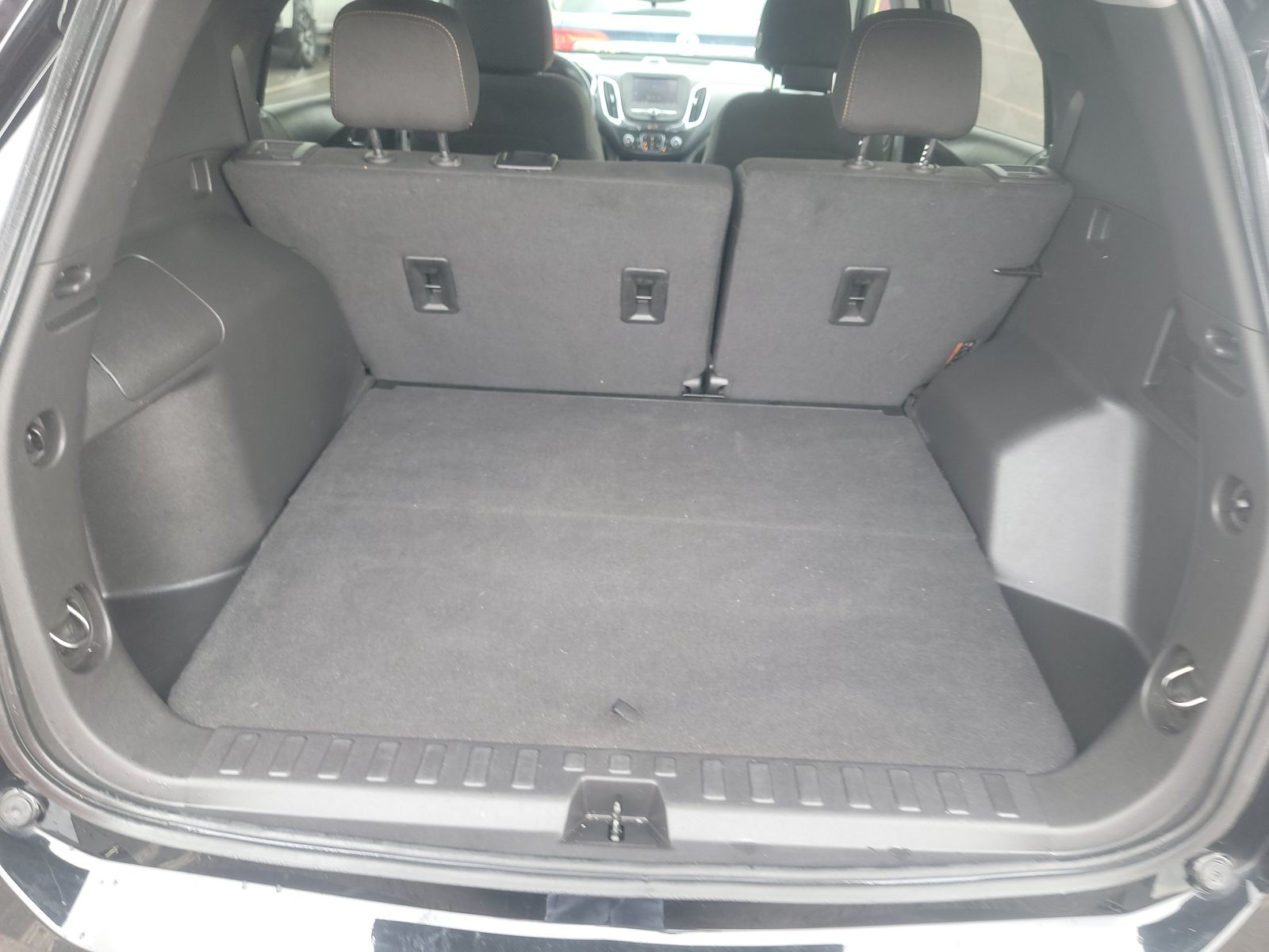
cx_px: 634
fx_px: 880
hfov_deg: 71.6
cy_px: 476
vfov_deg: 56.8
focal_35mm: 24
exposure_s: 1/59
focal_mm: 6.7
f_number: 1.8
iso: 188
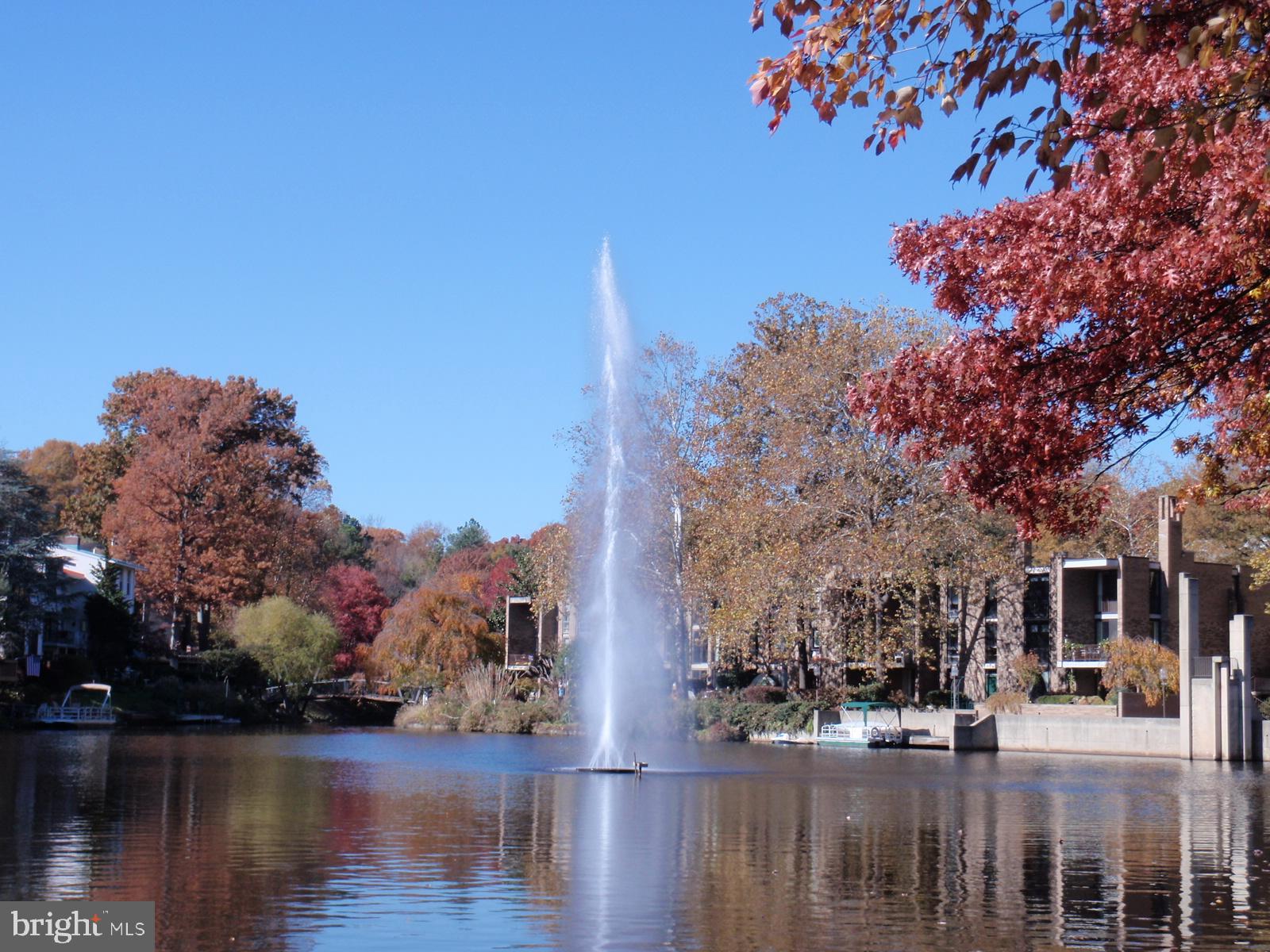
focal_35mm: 58
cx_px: 635
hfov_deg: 33.2
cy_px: 476
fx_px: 2128
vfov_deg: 25.2
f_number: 4.5
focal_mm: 10.43
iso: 64
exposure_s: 1/400
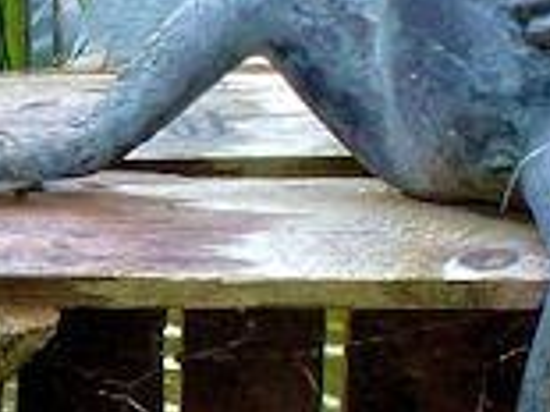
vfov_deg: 10.0
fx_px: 2159
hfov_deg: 14.5
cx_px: 231
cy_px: -448
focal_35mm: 136
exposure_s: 1/1300
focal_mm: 4.3
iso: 100
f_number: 4
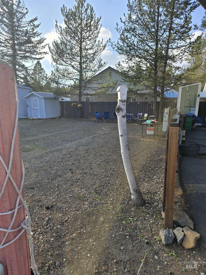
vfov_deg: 73.9
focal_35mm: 23
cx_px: 103
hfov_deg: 58.9
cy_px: 138
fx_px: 182
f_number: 1.7
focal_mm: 6.3
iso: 12
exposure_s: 1/424
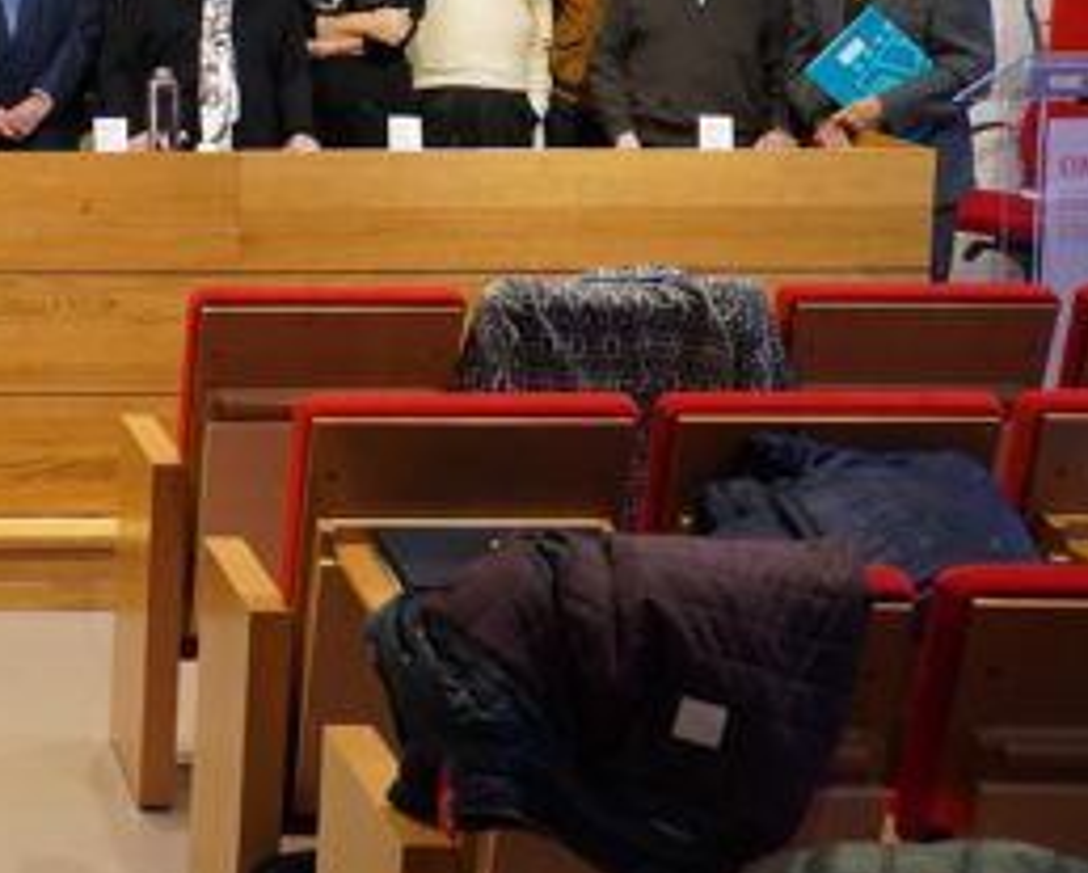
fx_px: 2813
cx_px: -312
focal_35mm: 87
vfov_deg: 17.4
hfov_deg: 20.1
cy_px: 127
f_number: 4.5
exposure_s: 1/250
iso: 2500
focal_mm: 34.5
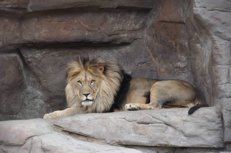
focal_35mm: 135
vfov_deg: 10.1
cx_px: 116
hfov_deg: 15.2
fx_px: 865
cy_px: 76
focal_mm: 90
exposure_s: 1/250
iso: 560
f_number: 5.6
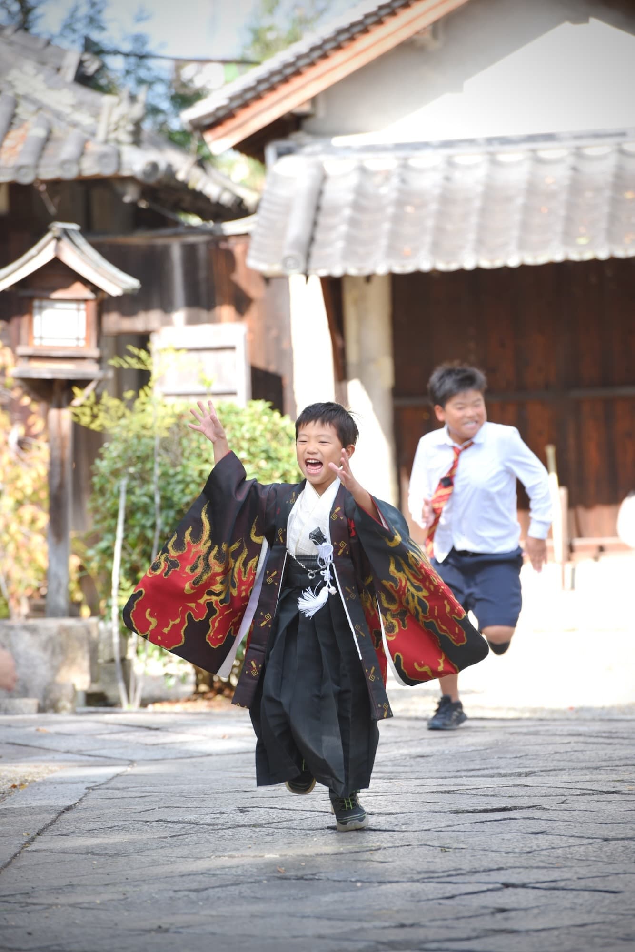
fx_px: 5289
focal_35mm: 200
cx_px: 318
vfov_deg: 10.3
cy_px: 476
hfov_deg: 6.9
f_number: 5.6
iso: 500
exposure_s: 1/640
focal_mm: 200
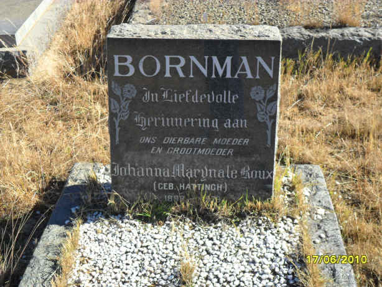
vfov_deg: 28.1
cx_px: 191
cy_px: 144
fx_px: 574
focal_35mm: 52
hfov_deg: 36.8
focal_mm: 9.3
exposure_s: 1/250
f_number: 5
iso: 100
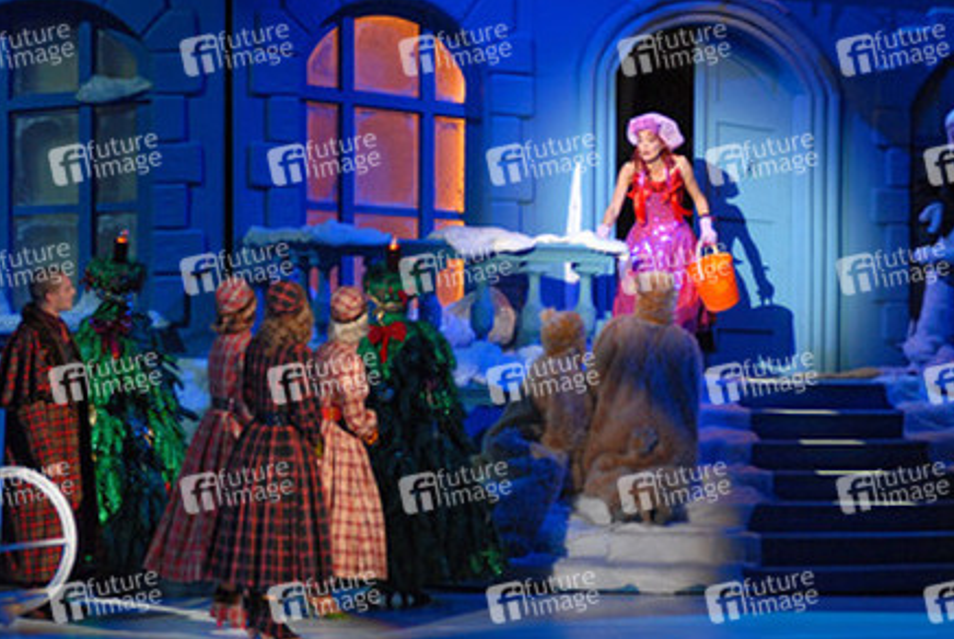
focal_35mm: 185
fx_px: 4909
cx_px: 481
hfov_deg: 11.1
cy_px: 324
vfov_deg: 7.4
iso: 800
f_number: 3.2
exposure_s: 1/125
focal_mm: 120
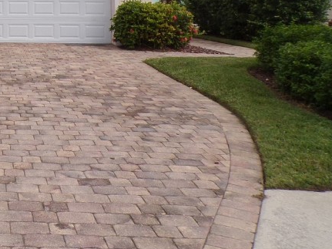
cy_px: -19
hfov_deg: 30.1
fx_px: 547
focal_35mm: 57
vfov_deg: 24.1
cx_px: -39
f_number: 5.8
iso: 80
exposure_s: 1/420
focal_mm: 4.3
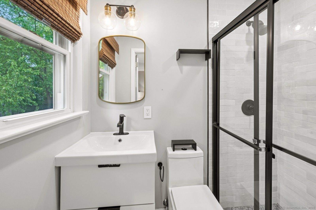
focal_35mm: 14
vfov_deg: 81.1
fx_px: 123
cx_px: 158
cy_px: 105
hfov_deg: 104.3
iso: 200
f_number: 11
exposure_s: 1/8
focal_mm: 14
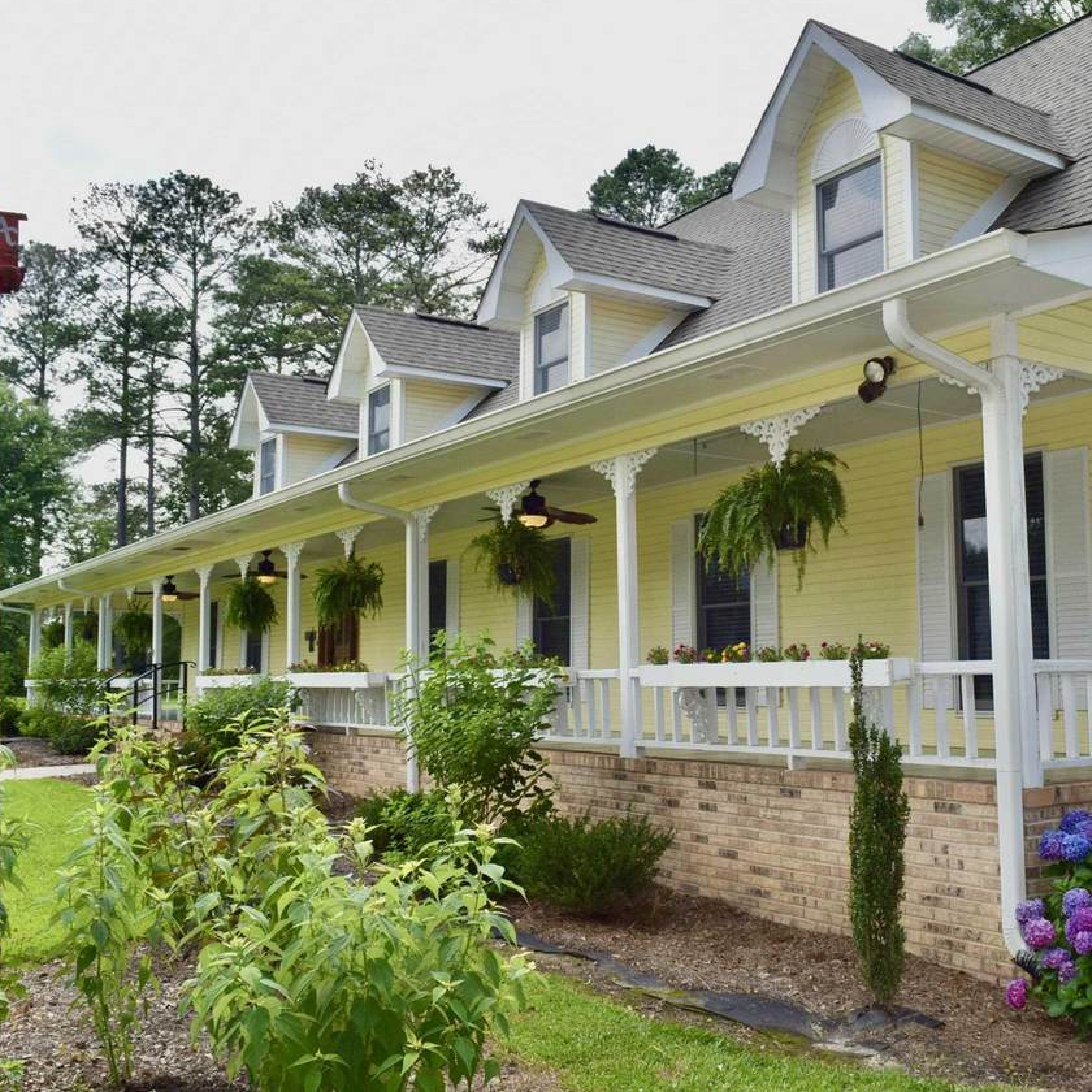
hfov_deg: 46.6
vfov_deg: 47.2
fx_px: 1249
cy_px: 538
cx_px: 718
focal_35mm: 35
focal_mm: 18
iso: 100
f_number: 7.1
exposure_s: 1/200
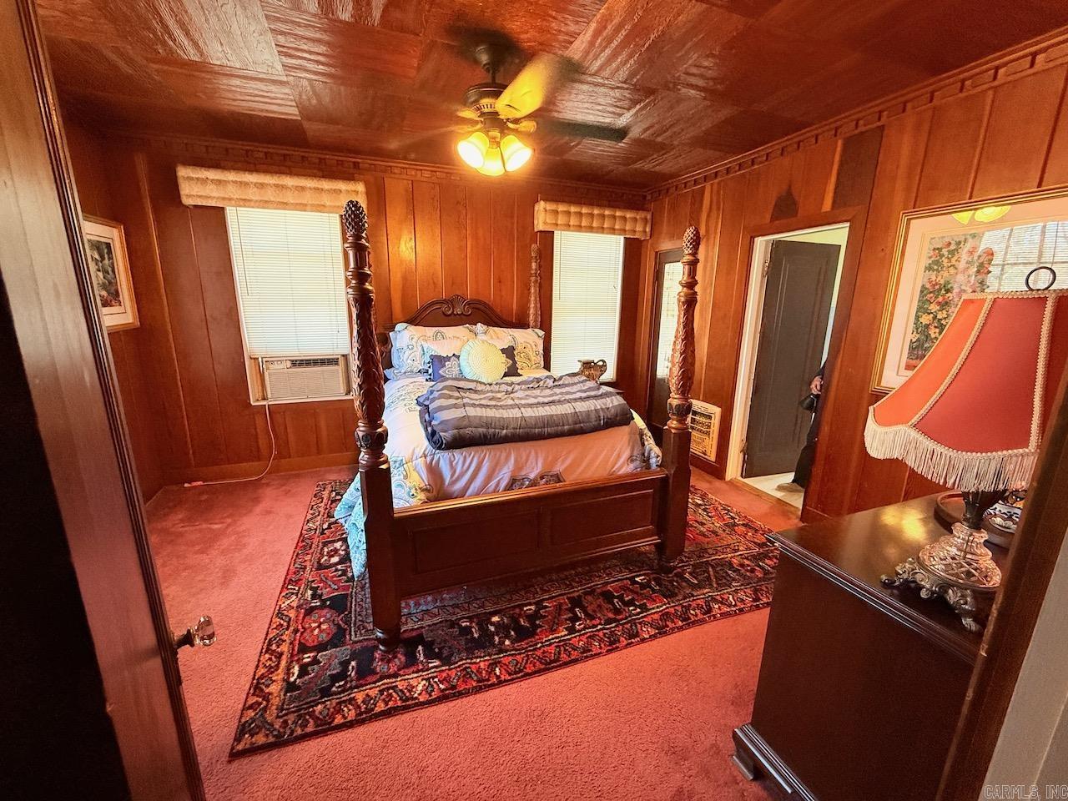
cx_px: 534
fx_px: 432
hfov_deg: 102.1
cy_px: 400
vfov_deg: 85.7
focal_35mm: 14
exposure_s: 1/60
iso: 500
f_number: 2.2
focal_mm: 2.22
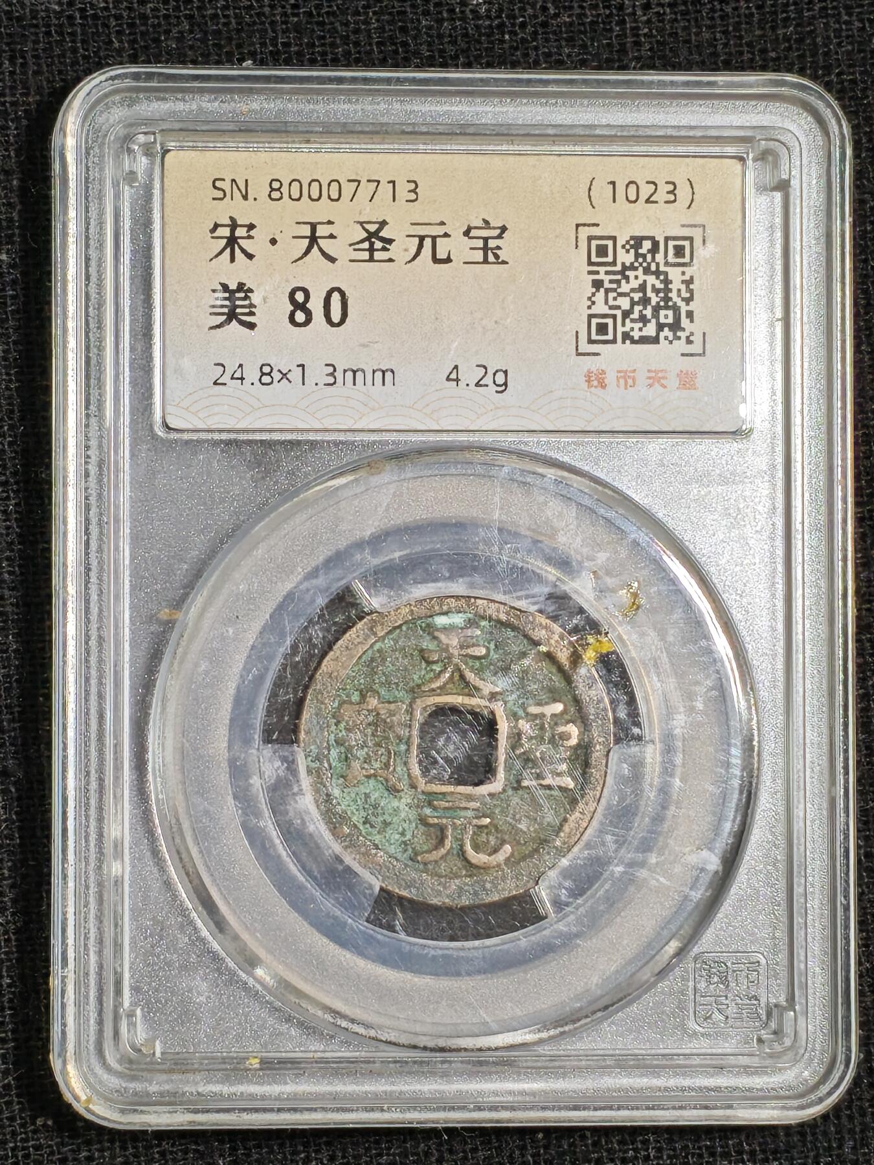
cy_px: 582
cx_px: 437
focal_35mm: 120
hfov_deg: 12.3
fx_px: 4040
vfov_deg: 16.4
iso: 50
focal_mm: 4.94
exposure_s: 1/912
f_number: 1.5
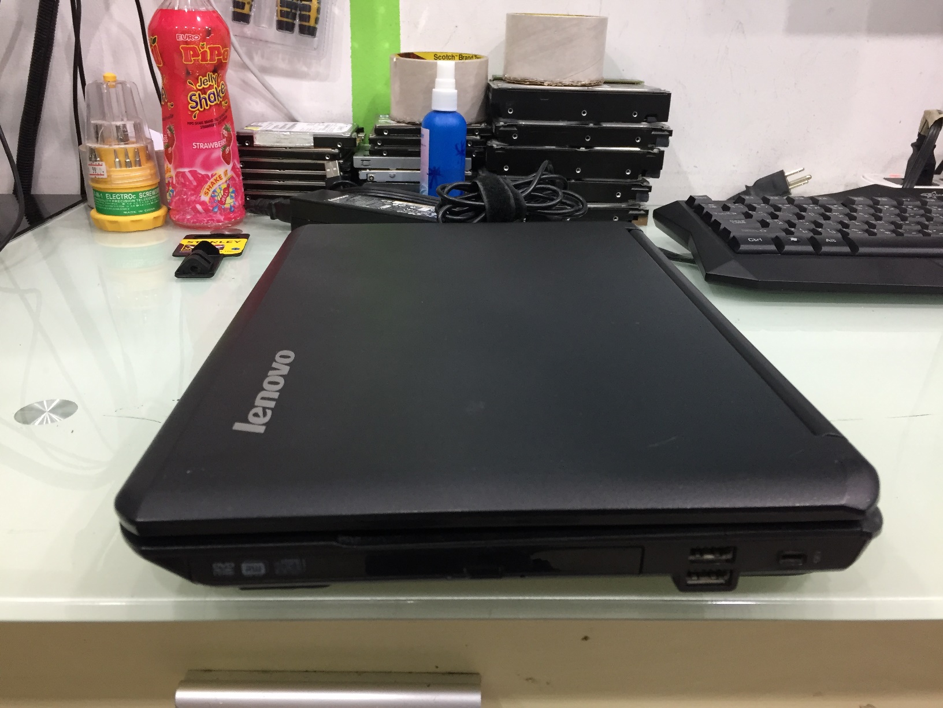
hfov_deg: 61.7
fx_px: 790
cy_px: 354
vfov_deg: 48.2
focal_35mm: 29
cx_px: 472
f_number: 2.2
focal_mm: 4.15
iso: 125
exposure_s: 1/33
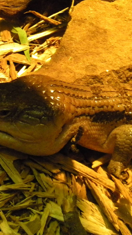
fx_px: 436
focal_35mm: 70
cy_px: 116
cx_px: 6
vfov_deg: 30.2
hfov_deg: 16.9
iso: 800
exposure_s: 1/66.1
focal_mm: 8.6
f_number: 3.9
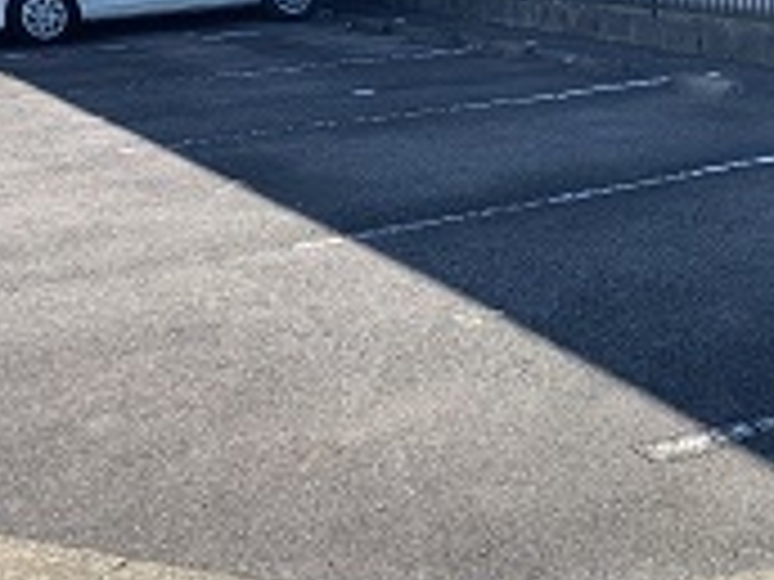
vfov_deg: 24.0
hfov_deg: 31.5
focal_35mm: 61
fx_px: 1364
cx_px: 490
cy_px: 236
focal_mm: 4.25
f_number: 1.8
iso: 25
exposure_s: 1/887
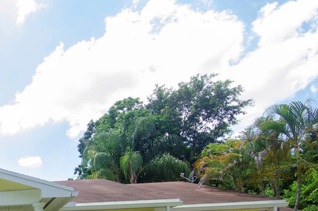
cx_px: -46
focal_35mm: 40
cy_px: 227
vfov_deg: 30.0
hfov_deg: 38.4
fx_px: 354
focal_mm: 11
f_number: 7.1
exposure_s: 1/30
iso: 100
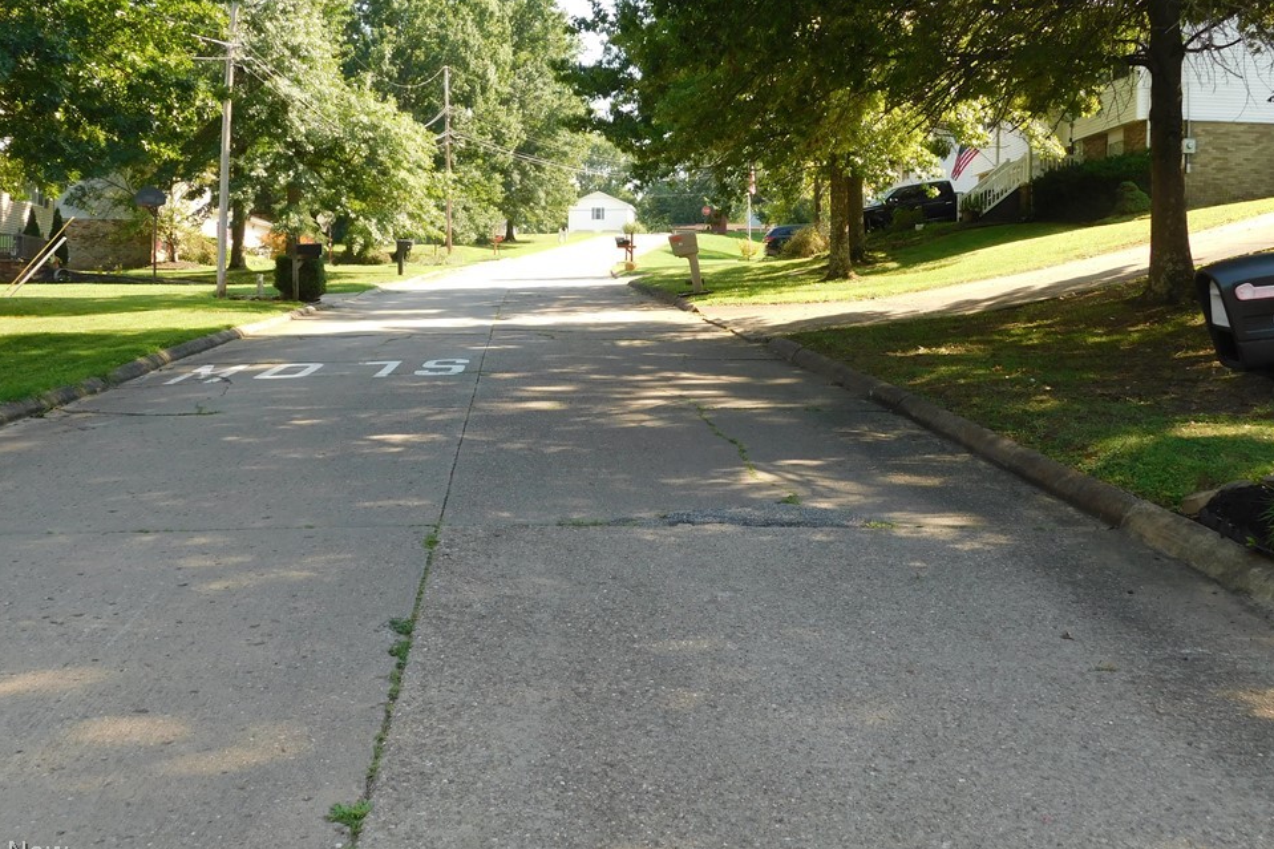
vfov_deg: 33.3
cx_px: 611
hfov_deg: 48.5
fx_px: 1415
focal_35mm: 40
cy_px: 364
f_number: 3.5
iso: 125
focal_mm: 6.3
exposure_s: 1/250
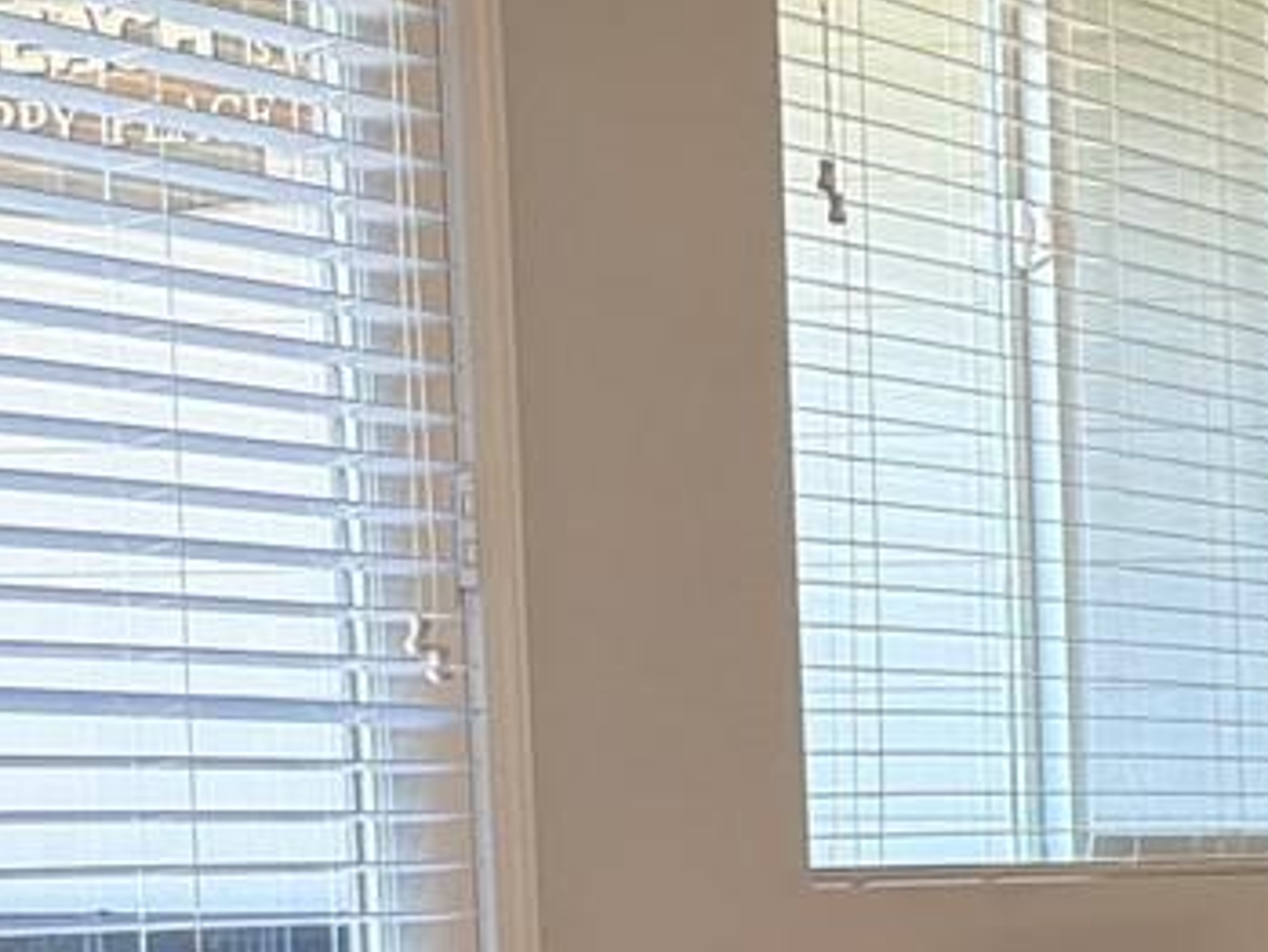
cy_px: 1130
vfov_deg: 13.1
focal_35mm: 110
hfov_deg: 14.0
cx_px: 2776
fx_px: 4031
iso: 100
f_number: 1.78
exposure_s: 1/60
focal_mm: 6.76
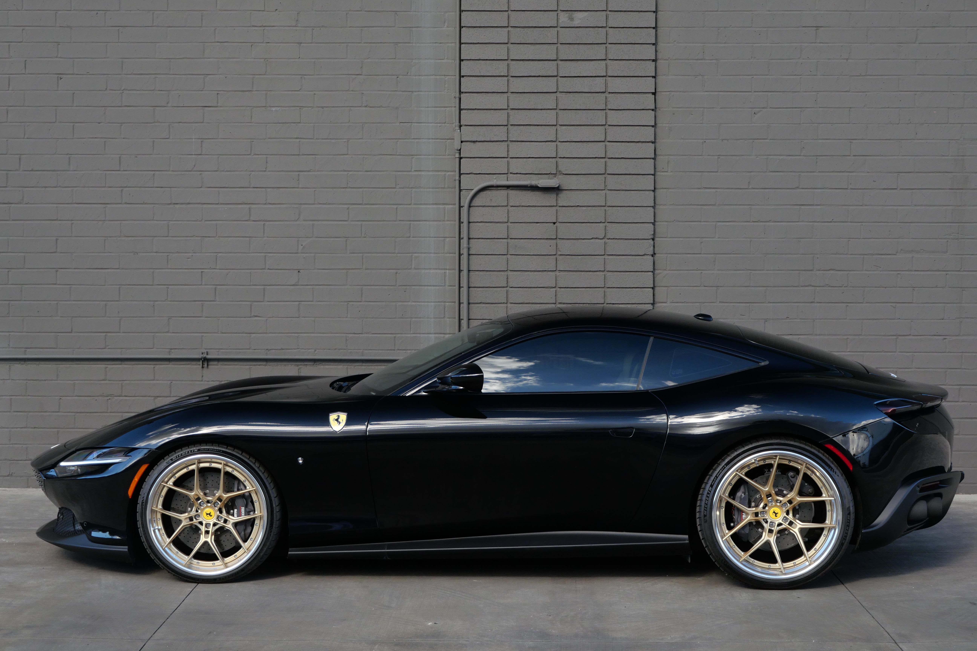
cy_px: 326
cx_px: 488
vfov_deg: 18.4
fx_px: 2008
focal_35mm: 74
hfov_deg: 27.3
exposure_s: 1/200
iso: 400
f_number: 5.3
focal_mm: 36
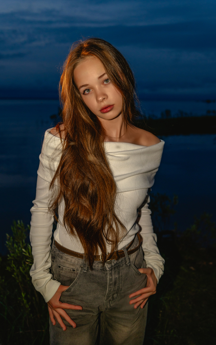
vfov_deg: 50.4
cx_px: 108
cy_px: 173
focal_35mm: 39
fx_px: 367
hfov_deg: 32.8
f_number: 4
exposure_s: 1/250
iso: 640
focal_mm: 38
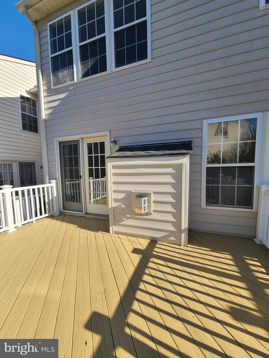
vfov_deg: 106.2
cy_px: 179
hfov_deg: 89.9
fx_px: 135
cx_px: 134
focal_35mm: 13
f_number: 2.2
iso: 50
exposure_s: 1/1258
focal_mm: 2.2
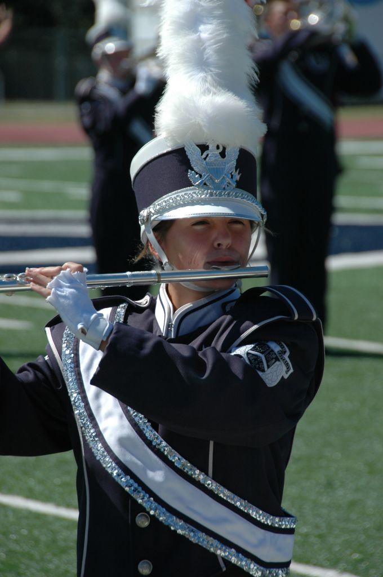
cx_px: 192
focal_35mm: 300
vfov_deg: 6.9
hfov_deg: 4.6
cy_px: 288
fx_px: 4800
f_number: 7.1
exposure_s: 1/800
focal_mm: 200
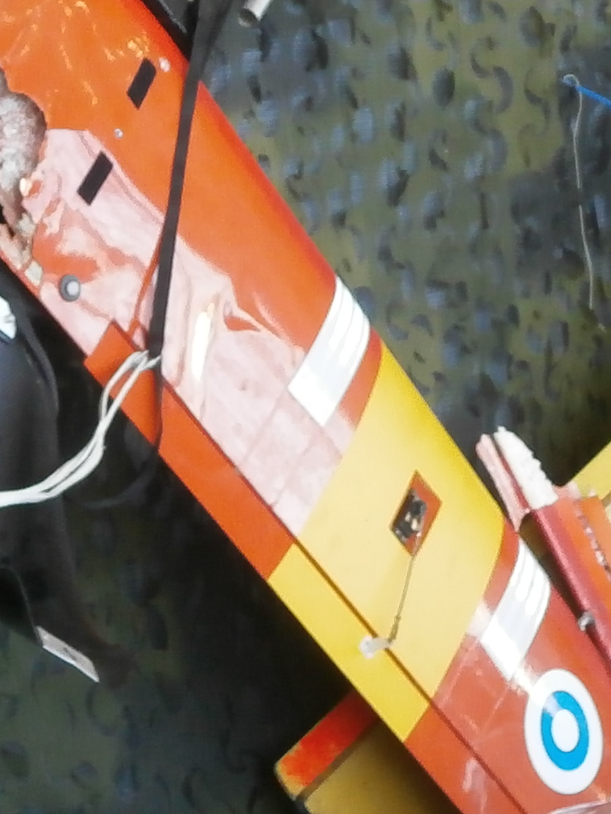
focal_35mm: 166
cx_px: 612
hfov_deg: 8.9
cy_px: 117
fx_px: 3905
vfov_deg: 11.8
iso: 160
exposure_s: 1/40
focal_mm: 8.3
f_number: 3.4
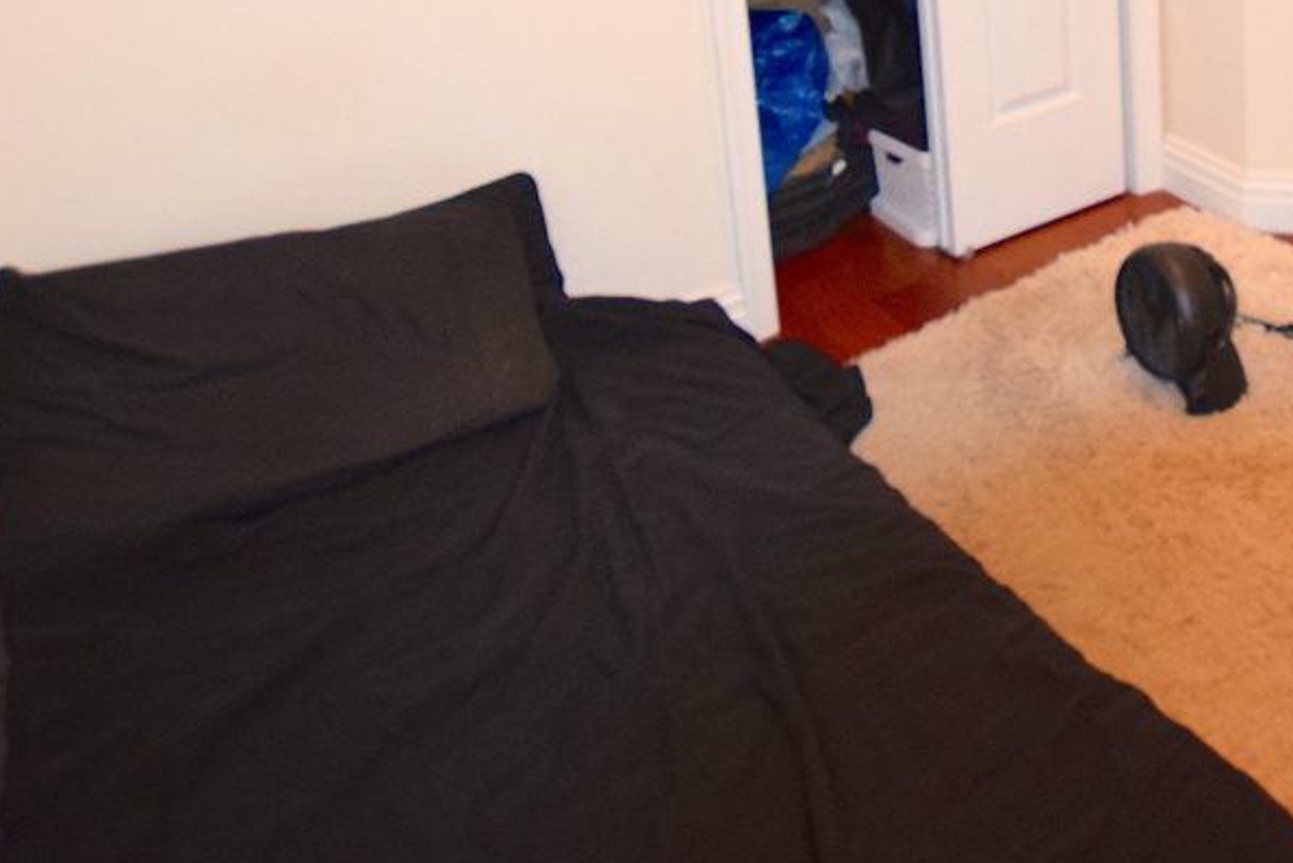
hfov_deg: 45.0
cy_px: -142
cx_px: 1212
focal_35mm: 38
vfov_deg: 30.4
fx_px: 1365
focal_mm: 10
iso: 1800
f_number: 3.5
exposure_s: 1/60
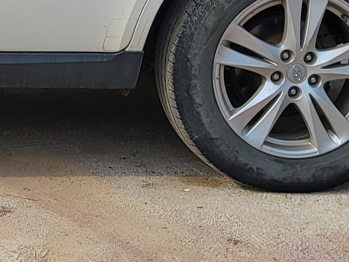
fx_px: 1240
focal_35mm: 123
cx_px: -163
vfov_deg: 11.7
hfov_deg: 14.9
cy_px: -100
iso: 12
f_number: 1.8
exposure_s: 1/548
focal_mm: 3.98
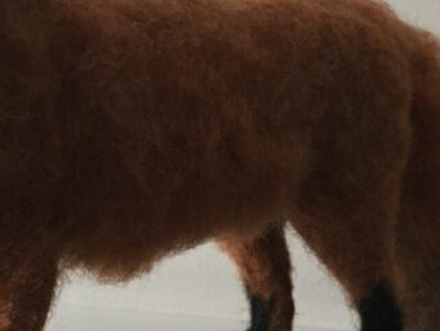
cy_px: 102
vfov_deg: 16.9
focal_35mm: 87
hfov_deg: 22.2
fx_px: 1106
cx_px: 93
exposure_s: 1/33
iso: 160
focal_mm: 4.15
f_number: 2.2
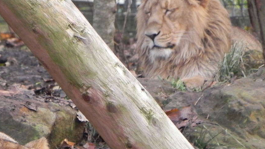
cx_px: 80
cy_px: 109
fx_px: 6051
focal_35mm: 861
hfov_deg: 2.5
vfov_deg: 1.4
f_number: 5
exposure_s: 1/48.2
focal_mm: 75.7
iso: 200
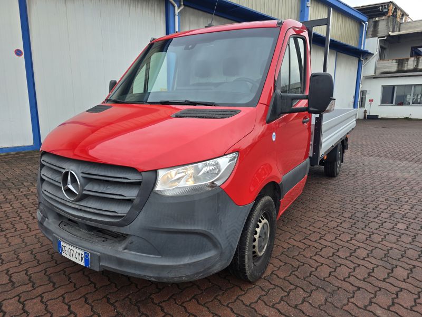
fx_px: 280
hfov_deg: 73.9
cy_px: 158
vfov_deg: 58.9
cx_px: 211
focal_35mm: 23
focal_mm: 6.3
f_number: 1.7
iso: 16
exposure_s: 1/100
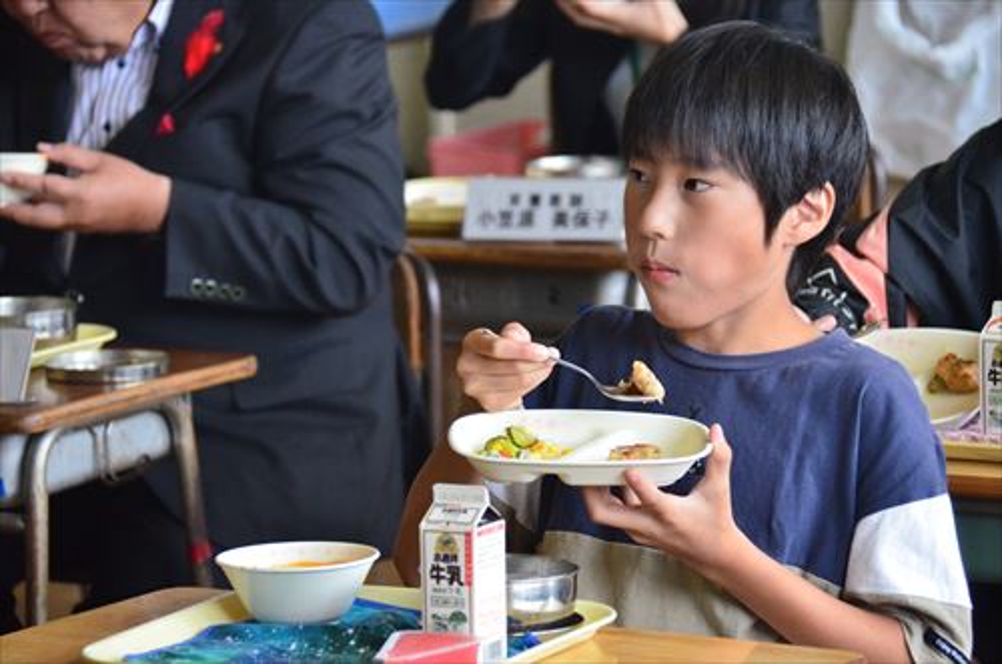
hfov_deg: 11.0
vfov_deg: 7.3
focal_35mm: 188
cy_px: 332
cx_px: 501
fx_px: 5207
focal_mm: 125
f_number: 5.6
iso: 3200
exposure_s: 1/320
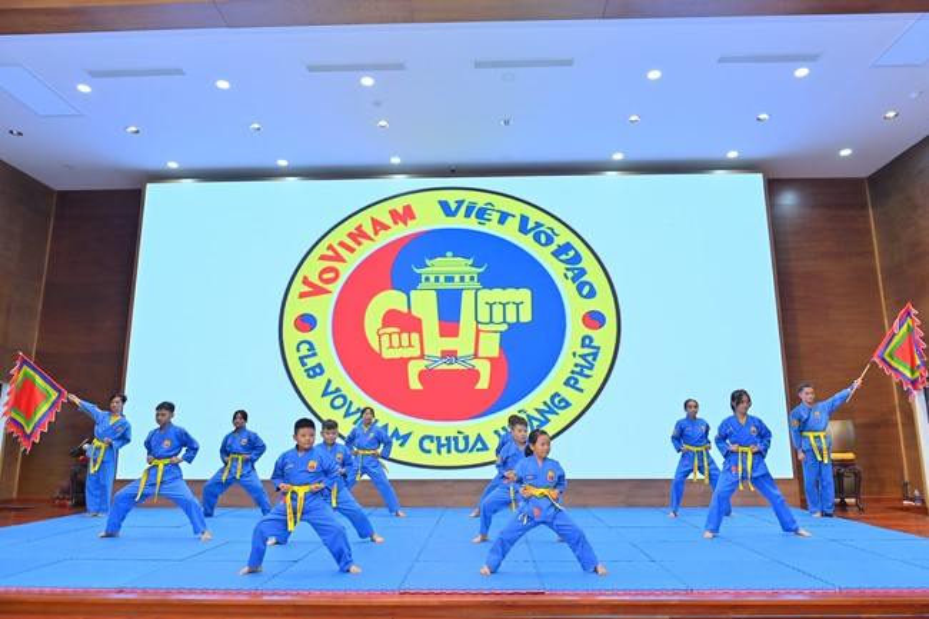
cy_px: 310
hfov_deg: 73.8
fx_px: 619
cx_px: 464
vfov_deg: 53.1
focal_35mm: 24
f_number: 3.5
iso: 1000
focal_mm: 24
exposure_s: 1/100
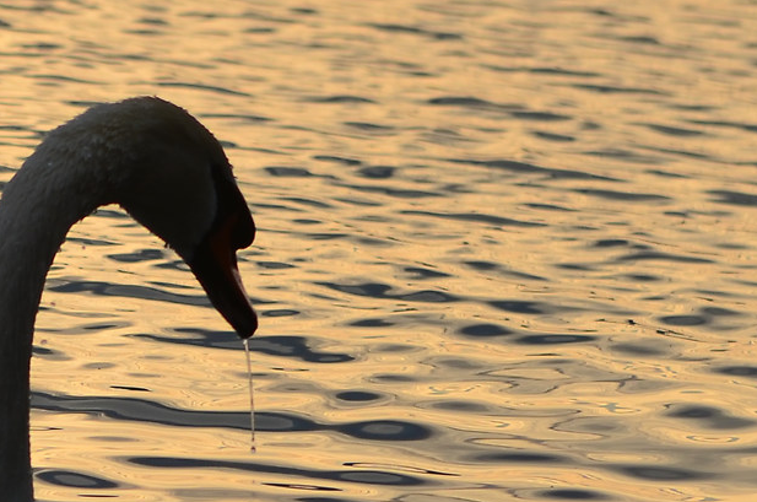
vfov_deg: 2.3
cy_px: 431
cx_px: -238
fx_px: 12237
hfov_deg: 3.5
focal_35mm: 583
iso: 100
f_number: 5.6
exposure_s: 1/640
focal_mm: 100
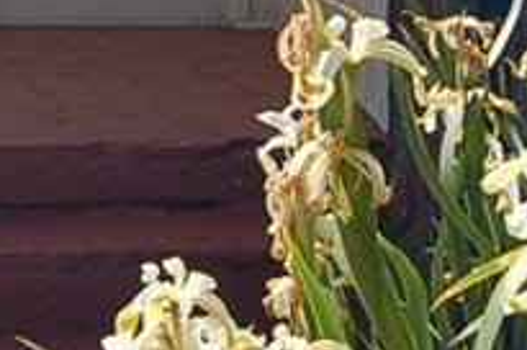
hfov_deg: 15.0
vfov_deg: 9.7
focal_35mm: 135
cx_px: 15
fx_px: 1973
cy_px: -247
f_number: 9
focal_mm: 18
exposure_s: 1/250
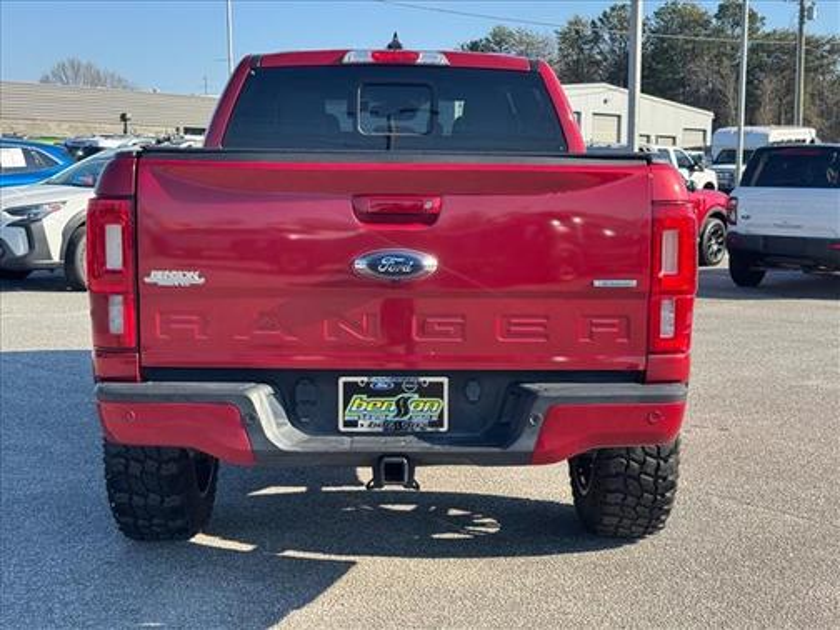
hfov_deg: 39.7
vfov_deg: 30.3
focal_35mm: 48
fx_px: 1165
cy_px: 315
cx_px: 420
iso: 64
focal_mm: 6.76
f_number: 1.78
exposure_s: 1/1215
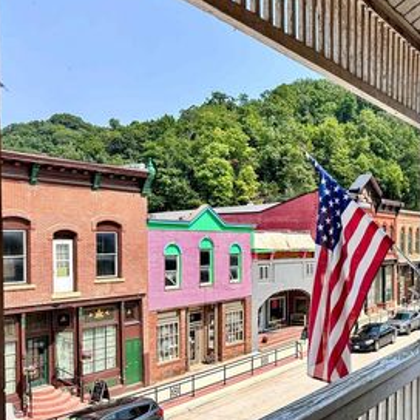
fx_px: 535
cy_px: 251
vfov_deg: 42.6
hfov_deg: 39.8
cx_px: 377
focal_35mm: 39
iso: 80
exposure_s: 1/4348
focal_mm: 6.86
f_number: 1.78
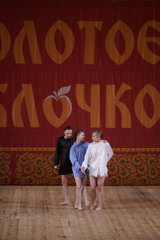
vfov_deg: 11.4
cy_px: 120
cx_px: 80
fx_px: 1200
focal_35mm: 180
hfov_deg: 7.6
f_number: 2.8
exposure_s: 1/400
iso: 1250
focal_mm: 180
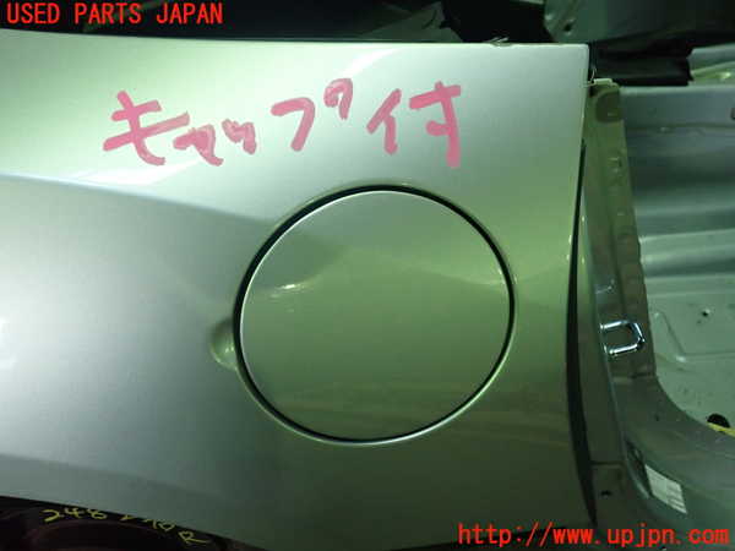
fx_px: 637
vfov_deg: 46.8
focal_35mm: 30
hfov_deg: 60.0
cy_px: 276
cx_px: 368
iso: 640
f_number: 2.3
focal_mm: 5.5
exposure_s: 1/125
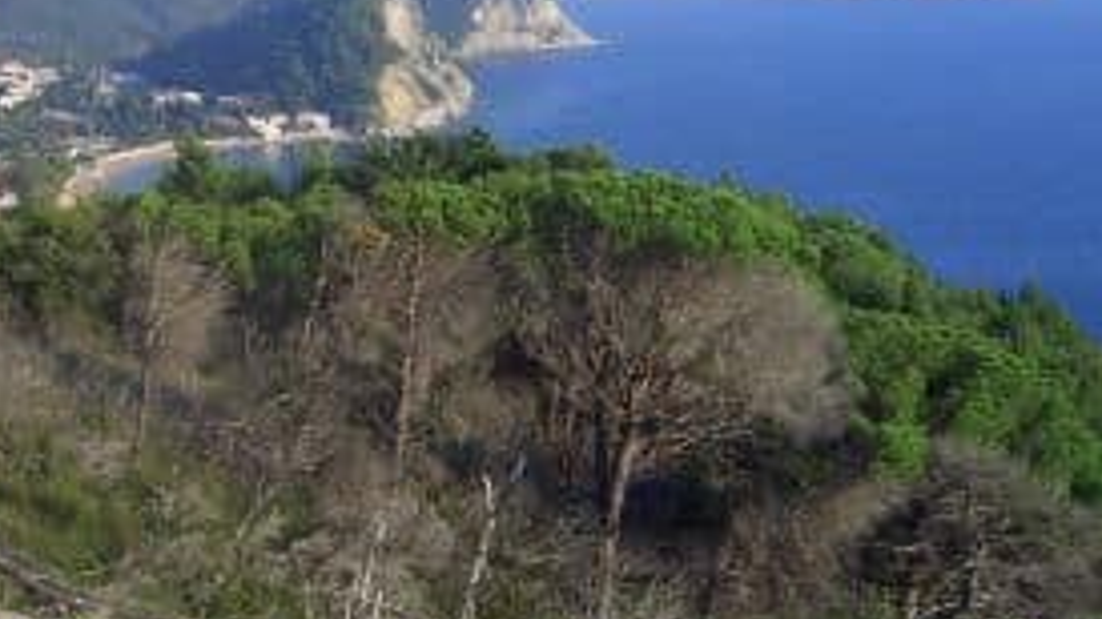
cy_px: 121
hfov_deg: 33.5
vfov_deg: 19.2
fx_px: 1811
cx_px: 366
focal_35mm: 62
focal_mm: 8
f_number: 4.8
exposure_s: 1/320
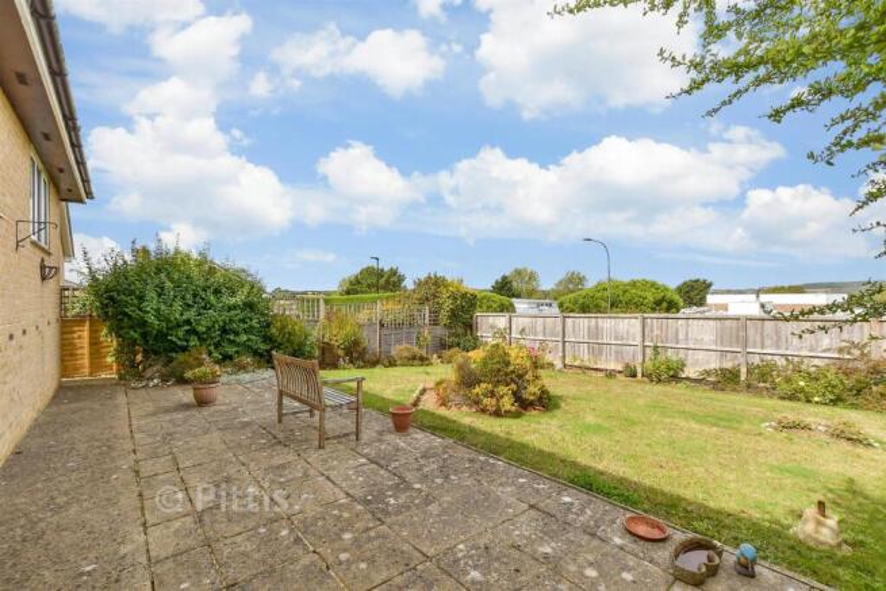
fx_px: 369
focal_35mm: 15
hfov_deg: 100.4
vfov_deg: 77.4
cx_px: 443
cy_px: 296
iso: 160
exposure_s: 1/250
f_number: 8
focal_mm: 10
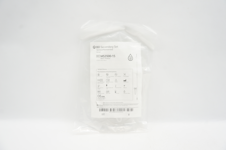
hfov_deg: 67.4
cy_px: 75
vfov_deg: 47.8
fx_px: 169
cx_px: 113
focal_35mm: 27
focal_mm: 18
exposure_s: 1/15
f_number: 8
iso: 200
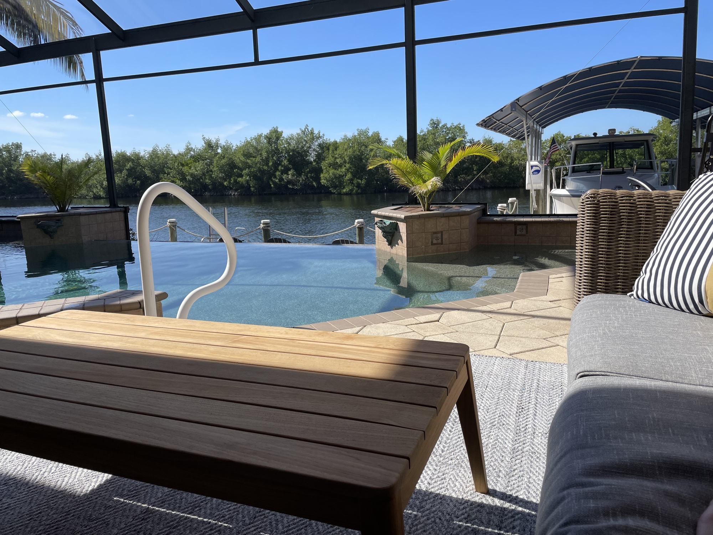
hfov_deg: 67.3
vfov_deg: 53.1
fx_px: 536
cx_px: 356
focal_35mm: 26
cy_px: 268
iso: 32
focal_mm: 4.2
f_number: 1.6
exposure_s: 1/2398
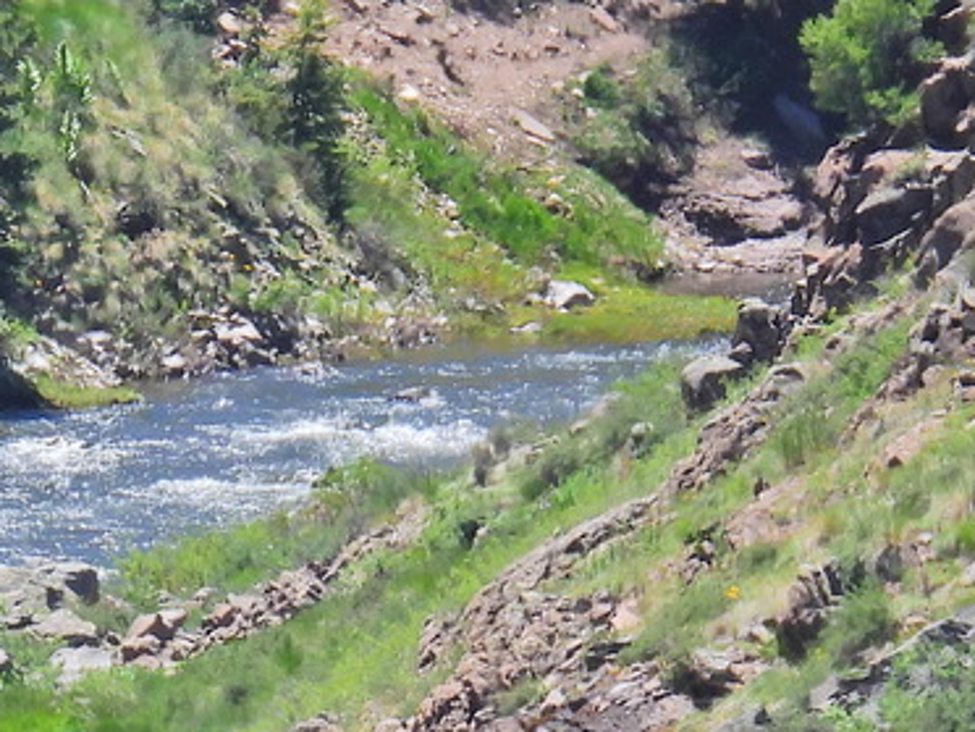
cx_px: -684
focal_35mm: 2407
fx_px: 67796
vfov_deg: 0.6
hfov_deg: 0.8
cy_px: 924
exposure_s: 1/500
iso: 160
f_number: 5.6
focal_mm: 125
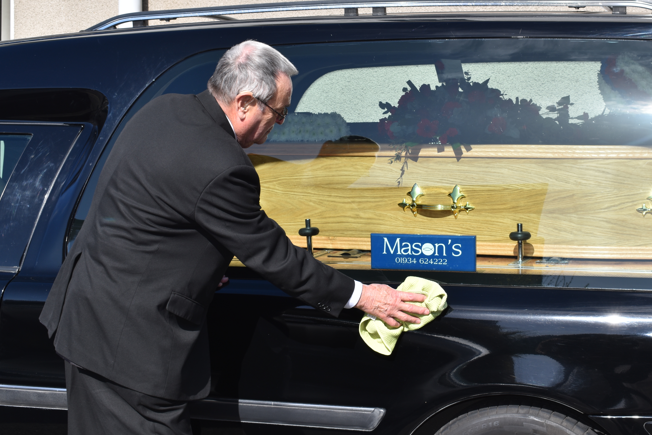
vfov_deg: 19.2
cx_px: 393
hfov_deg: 28.4
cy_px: 173
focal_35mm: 71
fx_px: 1286
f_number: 10
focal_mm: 38
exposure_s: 1/200
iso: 100
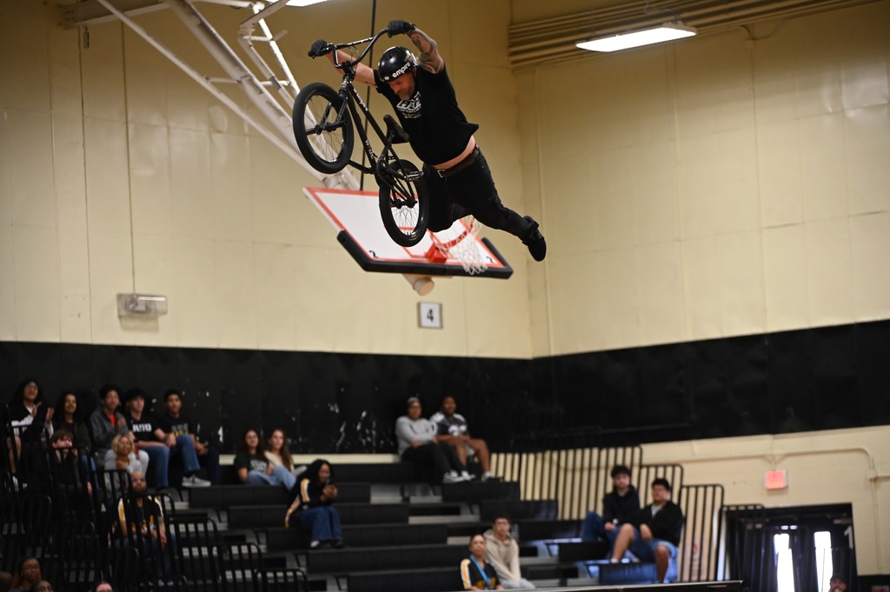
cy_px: 296
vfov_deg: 11.4
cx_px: 445
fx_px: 2964
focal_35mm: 120
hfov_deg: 17.1
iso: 3200
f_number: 2.8
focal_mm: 120
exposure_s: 1/400
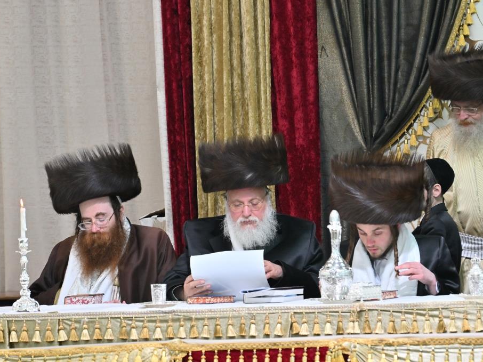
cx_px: 239
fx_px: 4548
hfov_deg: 6.1
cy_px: 181
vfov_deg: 4.6
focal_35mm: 326
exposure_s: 1/400
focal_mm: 200
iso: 800
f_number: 4
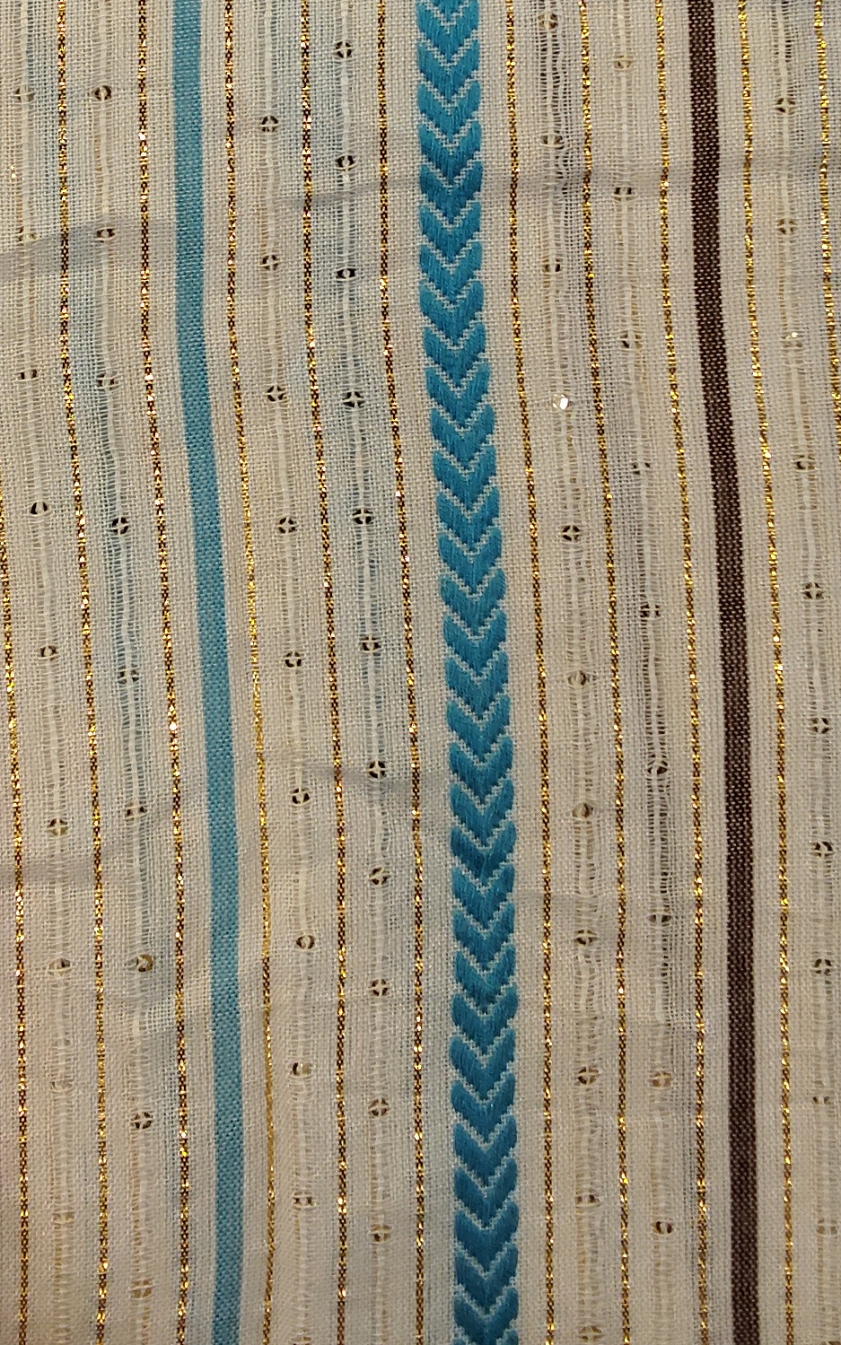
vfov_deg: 33.0
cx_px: 231
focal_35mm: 60
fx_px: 2200
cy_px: 257
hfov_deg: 21.5
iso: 125
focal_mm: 2.78
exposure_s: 1/100
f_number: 2
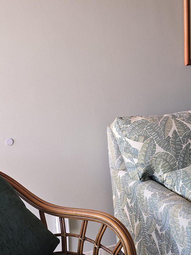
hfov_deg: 23.6
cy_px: 119
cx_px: 123
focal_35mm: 62
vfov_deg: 31.2
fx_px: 456
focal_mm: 6.3
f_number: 1.7
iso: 40
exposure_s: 1/60
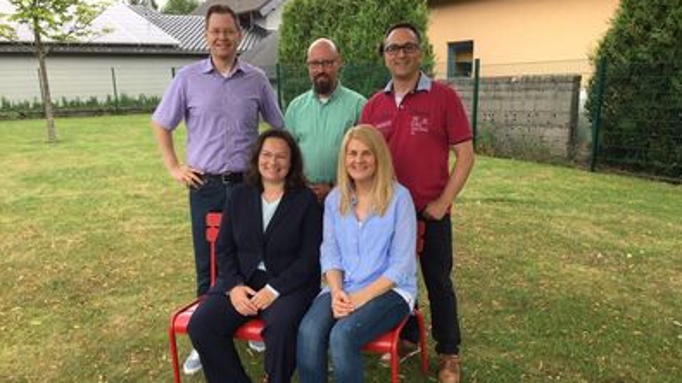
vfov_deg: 36.4
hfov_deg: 61.0
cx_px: 344
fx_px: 579
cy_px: 242
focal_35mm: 32
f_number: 2.2
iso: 32
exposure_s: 1/324
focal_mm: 4.15
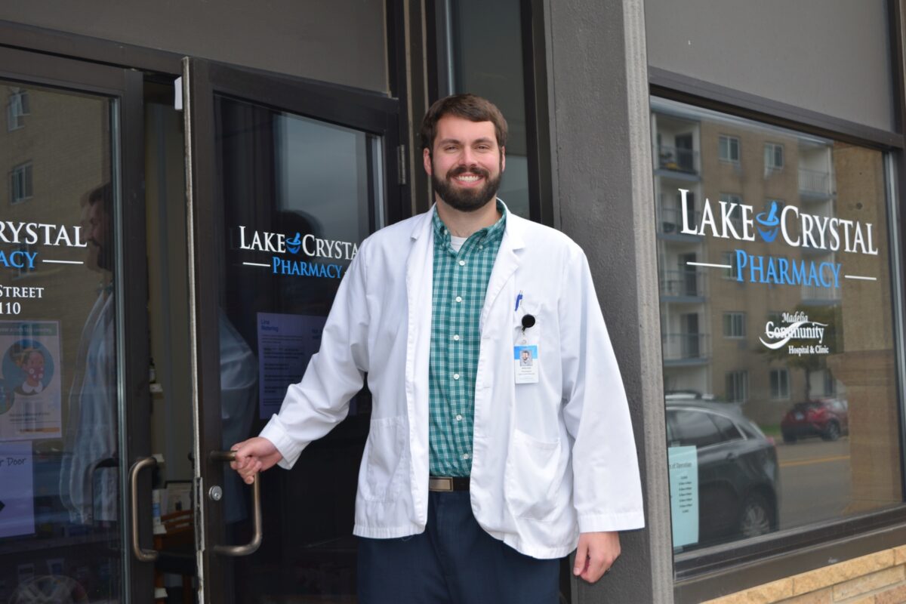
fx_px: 1283
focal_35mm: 51
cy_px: 302
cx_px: 453
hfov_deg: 38.9
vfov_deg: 26.5
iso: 100
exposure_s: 1/160
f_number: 6.3
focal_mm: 34
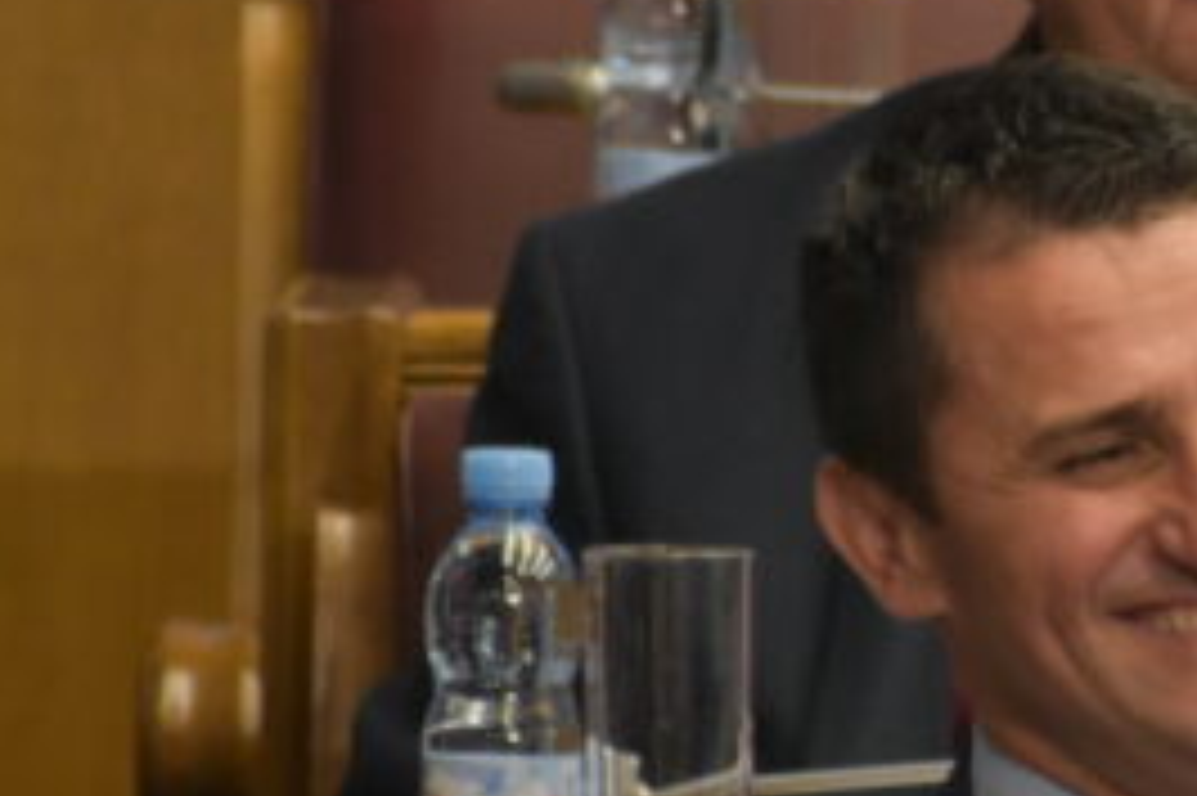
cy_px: 544
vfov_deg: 1.1
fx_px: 43163
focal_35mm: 1299
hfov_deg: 1.6
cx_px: 1278
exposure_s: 1/125
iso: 2500
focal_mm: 300
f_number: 6.3
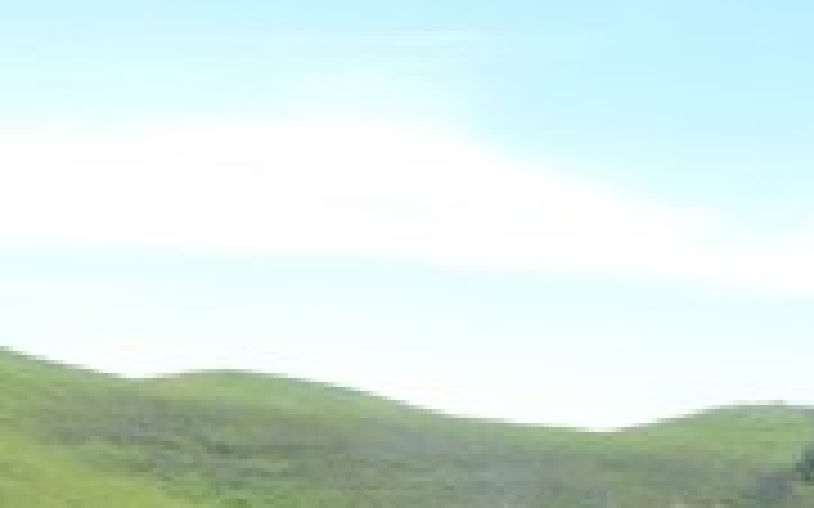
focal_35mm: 90
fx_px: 1996
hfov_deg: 23.0
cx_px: 360
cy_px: 670
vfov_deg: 13.9
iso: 100
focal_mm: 4.3
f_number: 4
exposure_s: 1/500
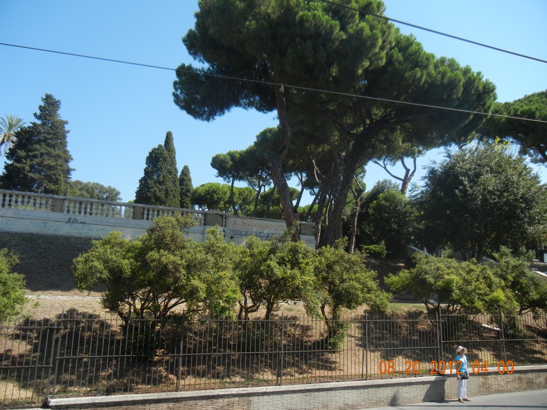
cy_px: 205
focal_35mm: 30
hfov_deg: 60.0
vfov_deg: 46.8
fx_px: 474
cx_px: 274
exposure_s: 1/763
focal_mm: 5.4
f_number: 3.5
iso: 160
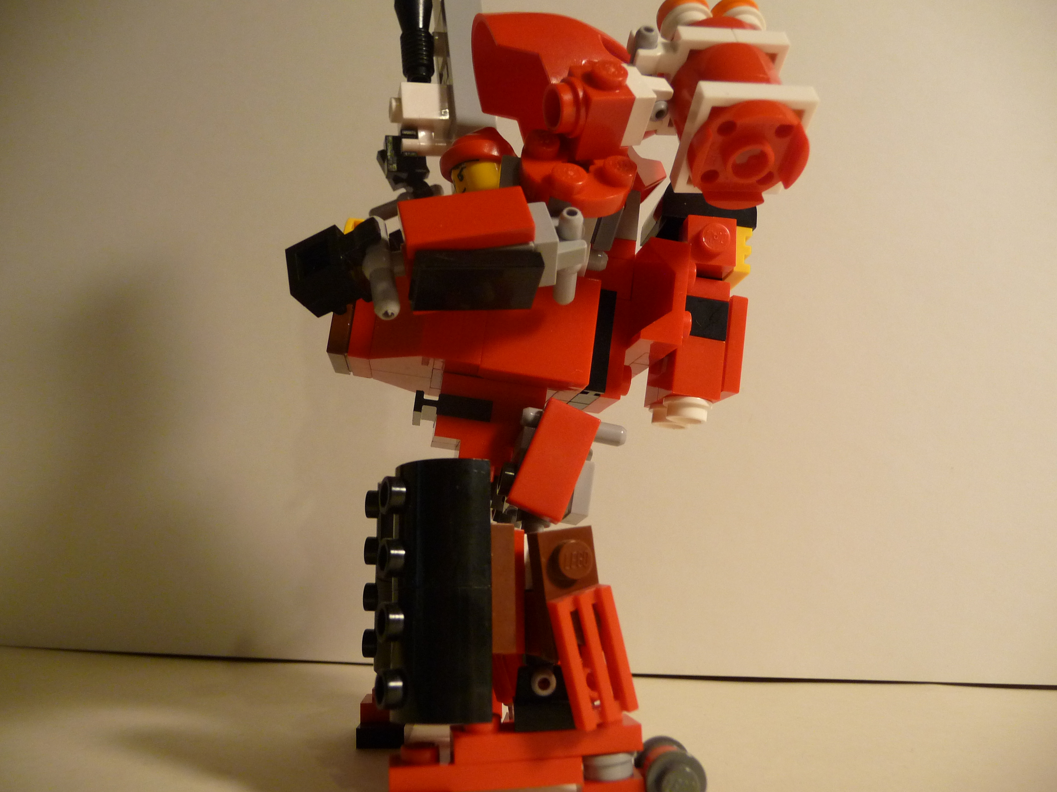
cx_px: 528
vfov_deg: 49.7
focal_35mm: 28
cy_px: 396
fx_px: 855
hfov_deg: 63.4
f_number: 3.3
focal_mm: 4.7
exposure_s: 1/30
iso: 250
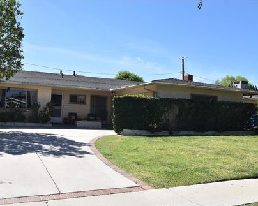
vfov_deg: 41.1
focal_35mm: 36
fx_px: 275
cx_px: 112
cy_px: 106
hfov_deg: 50.2
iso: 800
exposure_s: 1/800
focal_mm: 31
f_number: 14
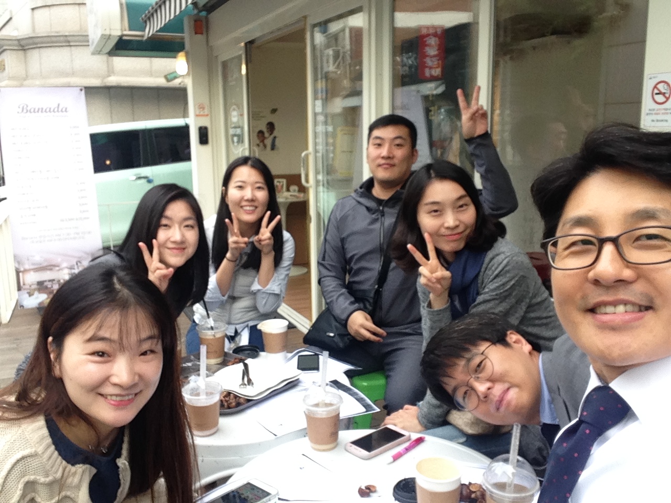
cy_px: 252
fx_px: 678
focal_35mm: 35
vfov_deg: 40.7
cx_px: 336
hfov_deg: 52.6
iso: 32
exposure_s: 1/60
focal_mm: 2.18
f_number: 2.4
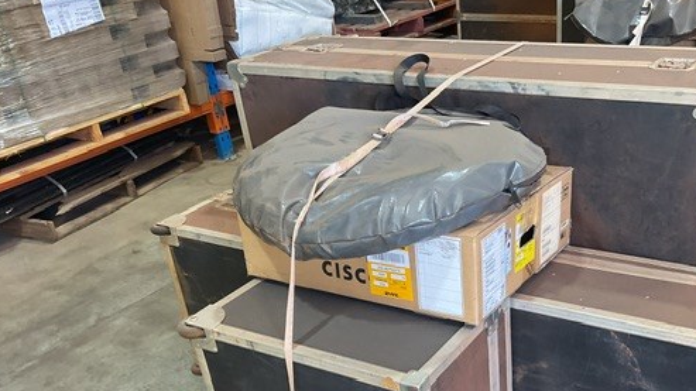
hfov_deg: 48.8
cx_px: 445
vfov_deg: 28.3
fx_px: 756
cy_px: 323
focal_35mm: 41
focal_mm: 3
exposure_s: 1/60
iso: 100
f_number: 1.8
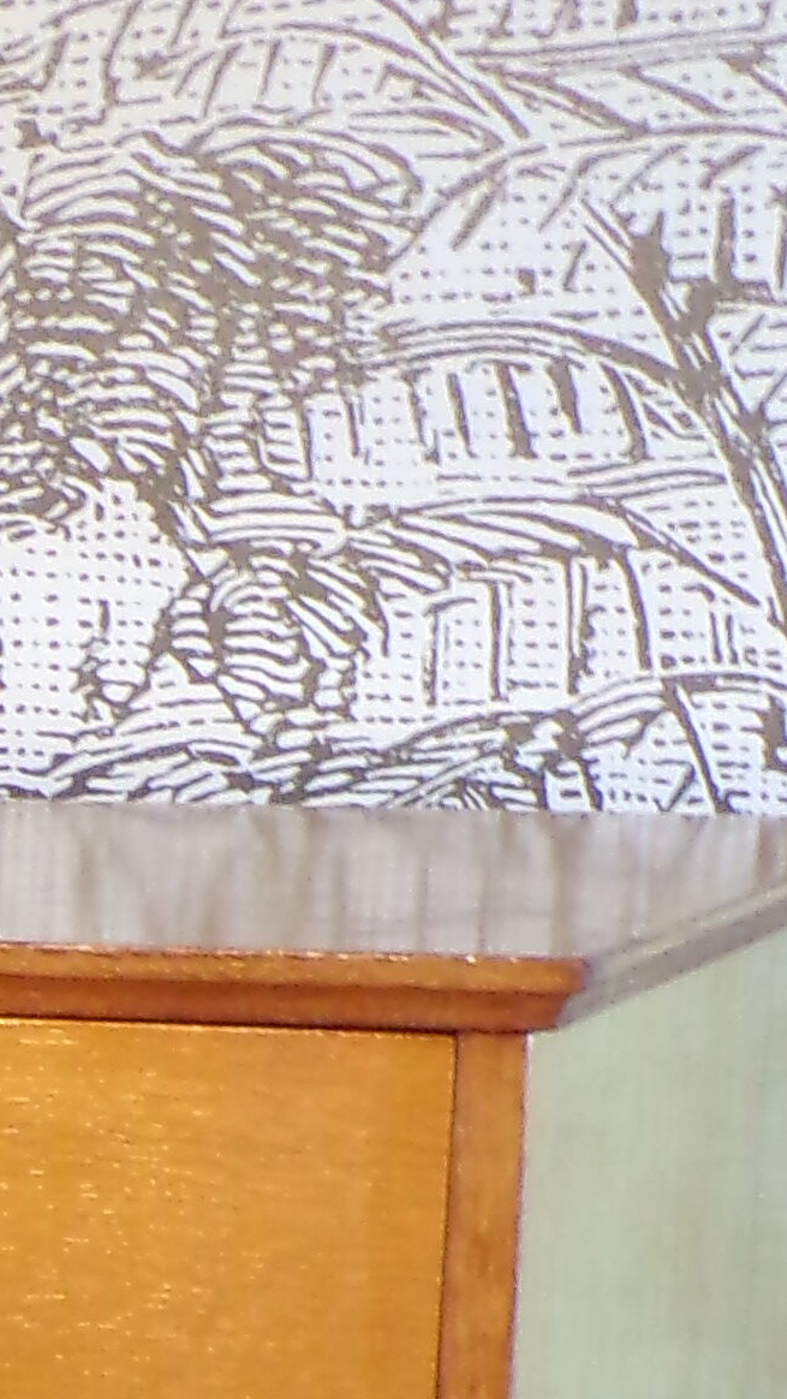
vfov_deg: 14.7
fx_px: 5118
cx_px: -727
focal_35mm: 138
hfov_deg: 8.4
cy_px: 1976
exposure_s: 1/17
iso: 362
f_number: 3.2
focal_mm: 5.8
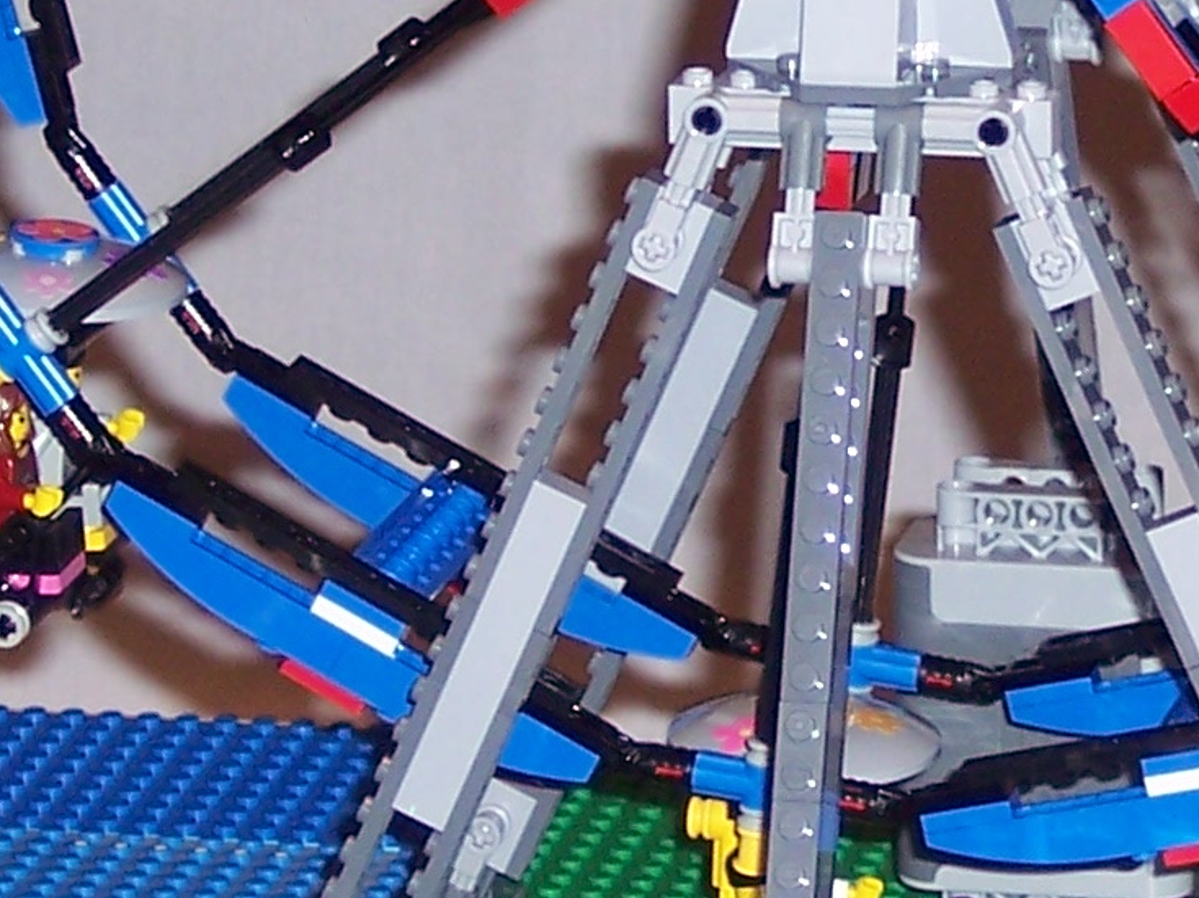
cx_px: 743
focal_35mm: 253
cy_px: 103
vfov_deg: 5.9
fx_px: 8760
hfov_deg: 7.8
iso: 100
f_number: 3.4
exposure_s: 1/90
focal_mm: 13.3
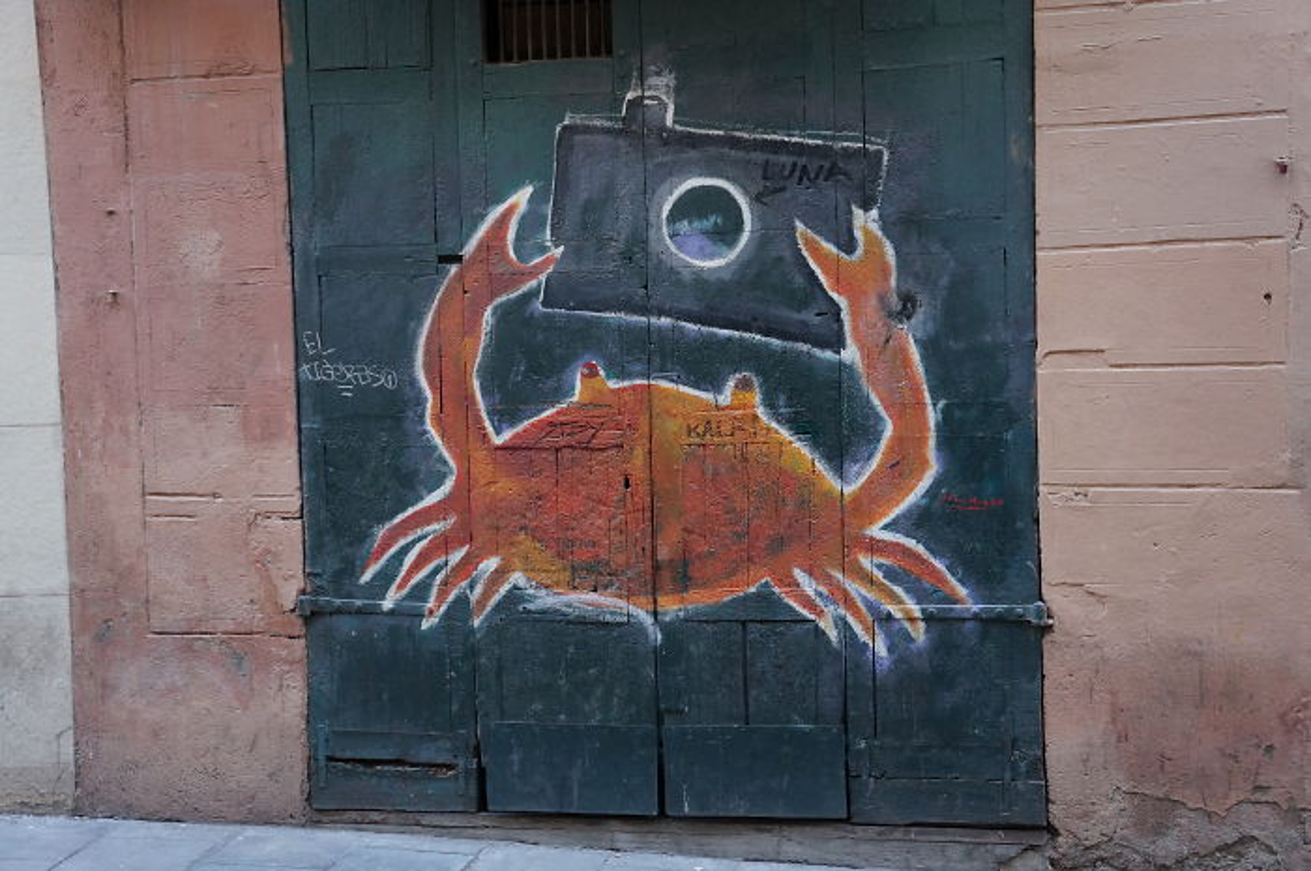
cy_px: 436
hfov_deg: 48.0
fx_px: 1473
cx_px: 656
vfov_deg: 32.9
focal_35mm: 40
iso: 1250
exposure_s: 1/160
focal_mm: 27
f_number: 4
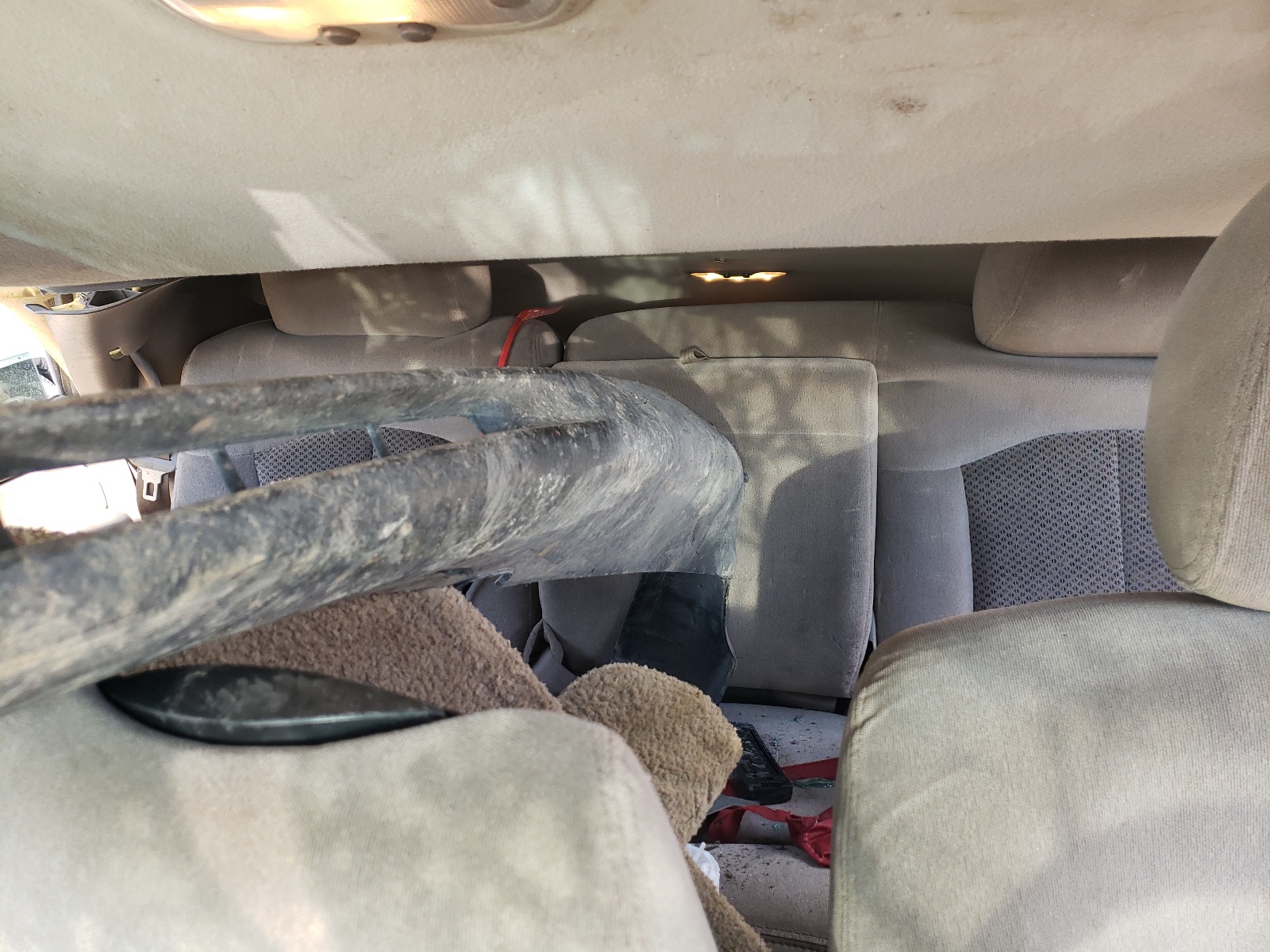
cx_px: 635
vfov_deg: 53.1
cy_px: 476
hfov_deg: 67.3
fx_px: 954
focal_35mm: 26
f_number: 1.5
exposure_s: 1/120
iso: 62
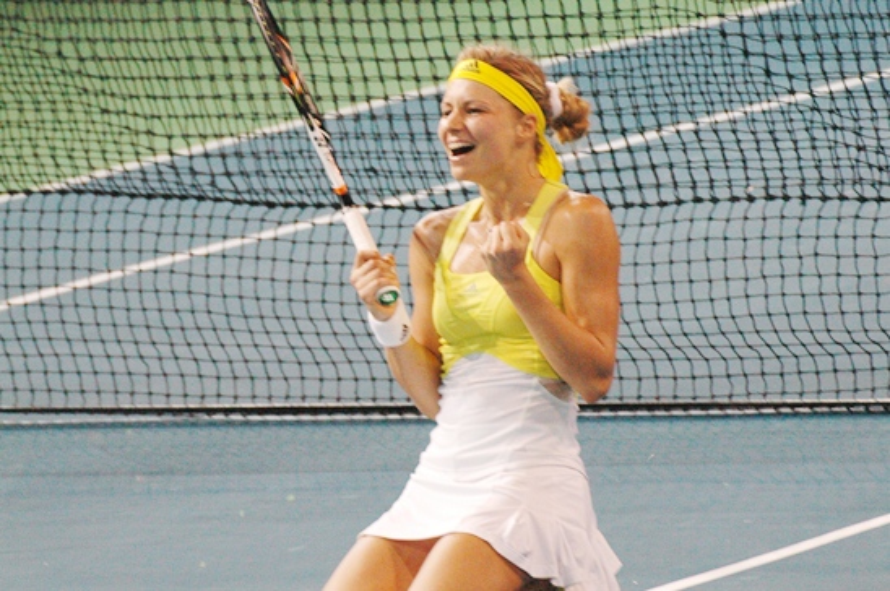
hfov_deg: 6.9
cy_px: 296
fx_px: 7408
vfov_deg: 4.6
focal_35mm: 300
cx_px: 445
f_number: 5.3
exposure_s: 1/200
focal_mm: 200
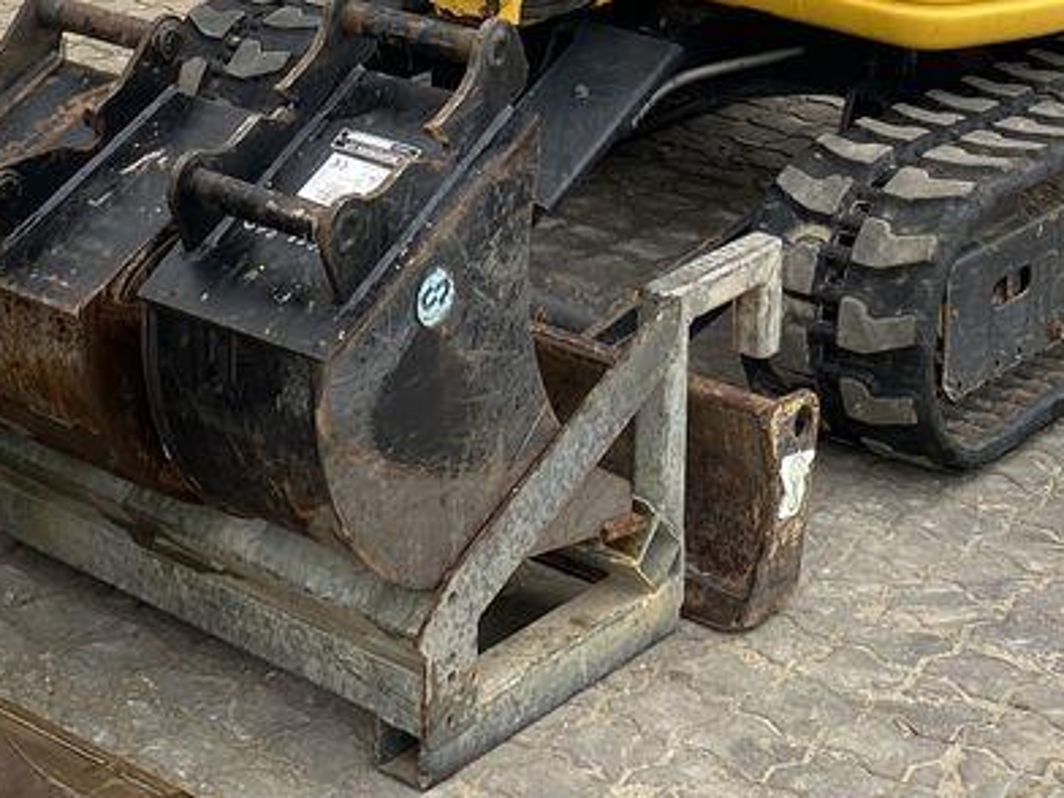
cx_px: 223
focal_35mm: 85
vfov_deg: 16.4
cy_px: -261
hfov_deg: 22.7
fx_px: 2613
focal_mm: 4.25
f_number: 1.8
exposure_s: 1/573
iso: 32
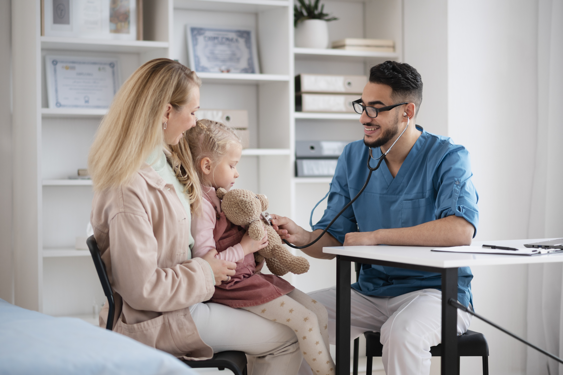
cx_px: 282
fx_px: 1328
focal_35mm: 85
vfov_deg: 16.1
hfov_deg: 23.9
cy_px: 188
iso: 400
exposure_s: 1/180
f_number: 2
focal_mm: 85
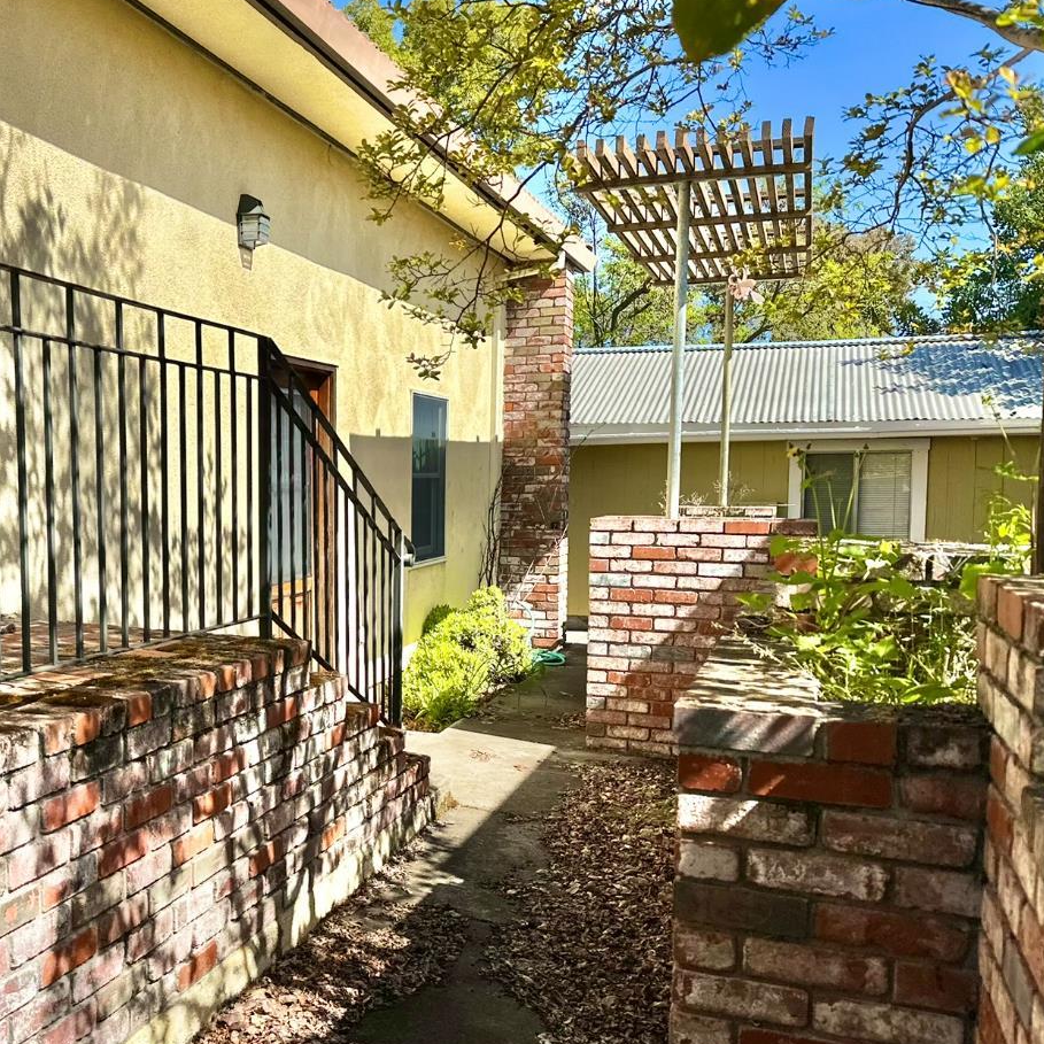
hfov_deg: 45.3
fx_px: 1194
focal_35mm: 35
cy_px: 564
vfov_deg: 47.2
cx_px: 235
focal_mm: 6.86
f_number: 1.78
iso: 80
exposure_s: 1/7576
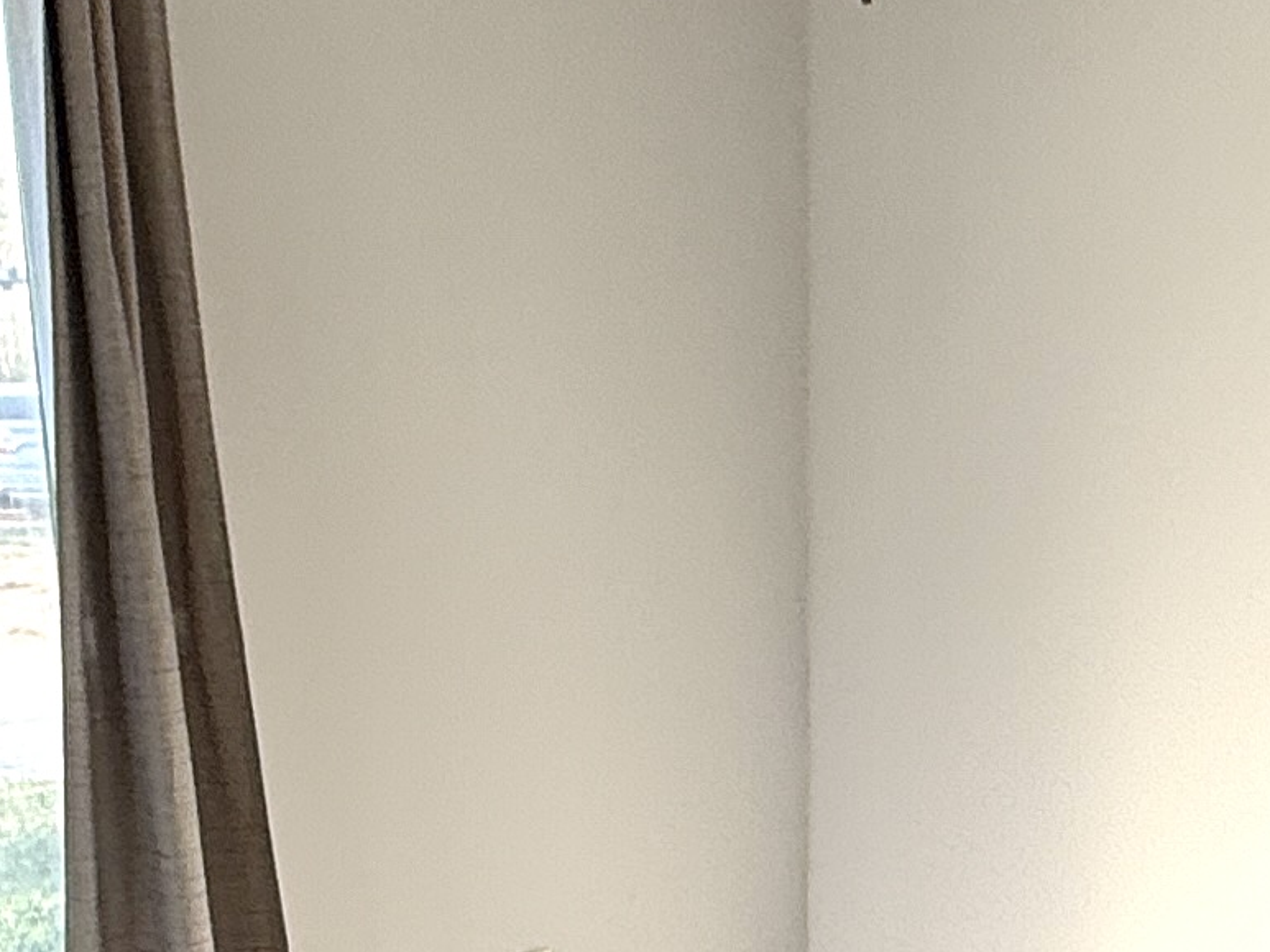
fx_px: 2679
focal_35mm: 73
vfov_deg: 18.2
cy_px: 1387
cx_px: 884
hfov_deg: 26.5
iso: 64
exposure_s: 1/120
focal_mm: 2.22
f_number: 2.2
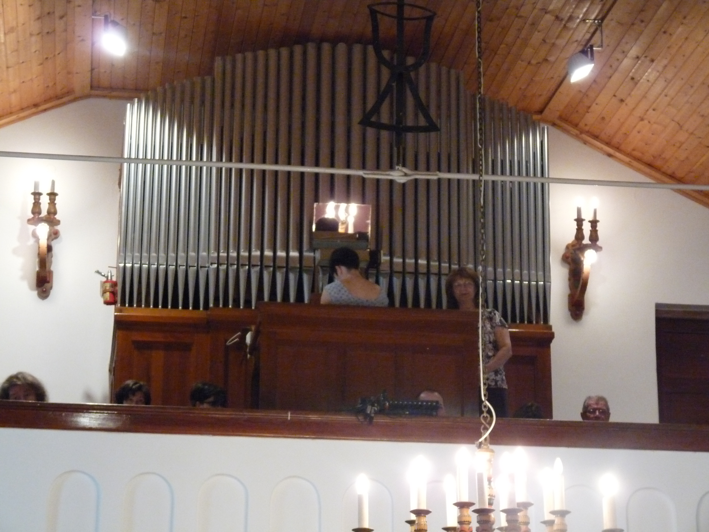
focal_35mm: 101
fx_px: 2069
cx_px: 354
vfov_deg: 14.6
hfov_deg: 19.4
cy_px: 266
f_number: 3.6
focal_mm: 18
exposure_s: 1/40
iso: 800
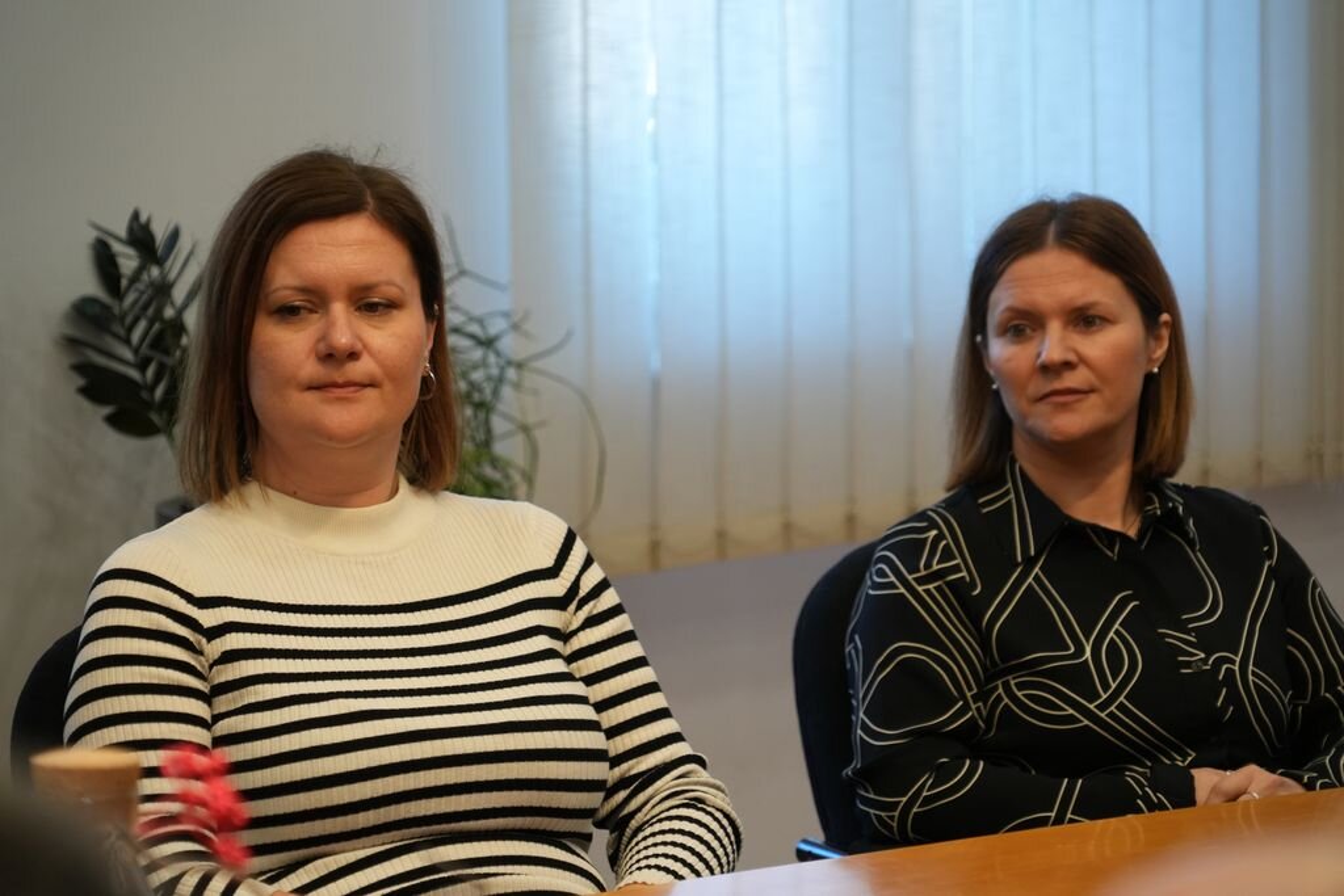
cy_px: 448
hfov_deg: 13.3
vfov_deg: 8.9
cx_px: 672
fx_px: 5750
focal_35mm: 154
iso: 2000
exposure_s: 1/200
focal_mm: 154
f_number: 6.3
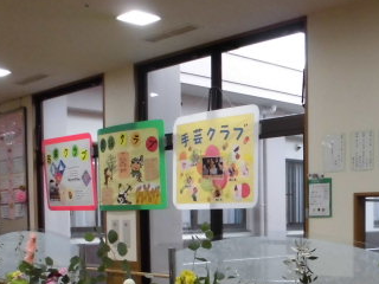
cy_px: 267
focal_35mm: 58
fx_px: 635
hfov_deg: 32.4
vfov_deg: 24.4
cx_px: 297
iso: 400
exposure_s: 1/50
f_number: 3.7
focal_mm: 5.3
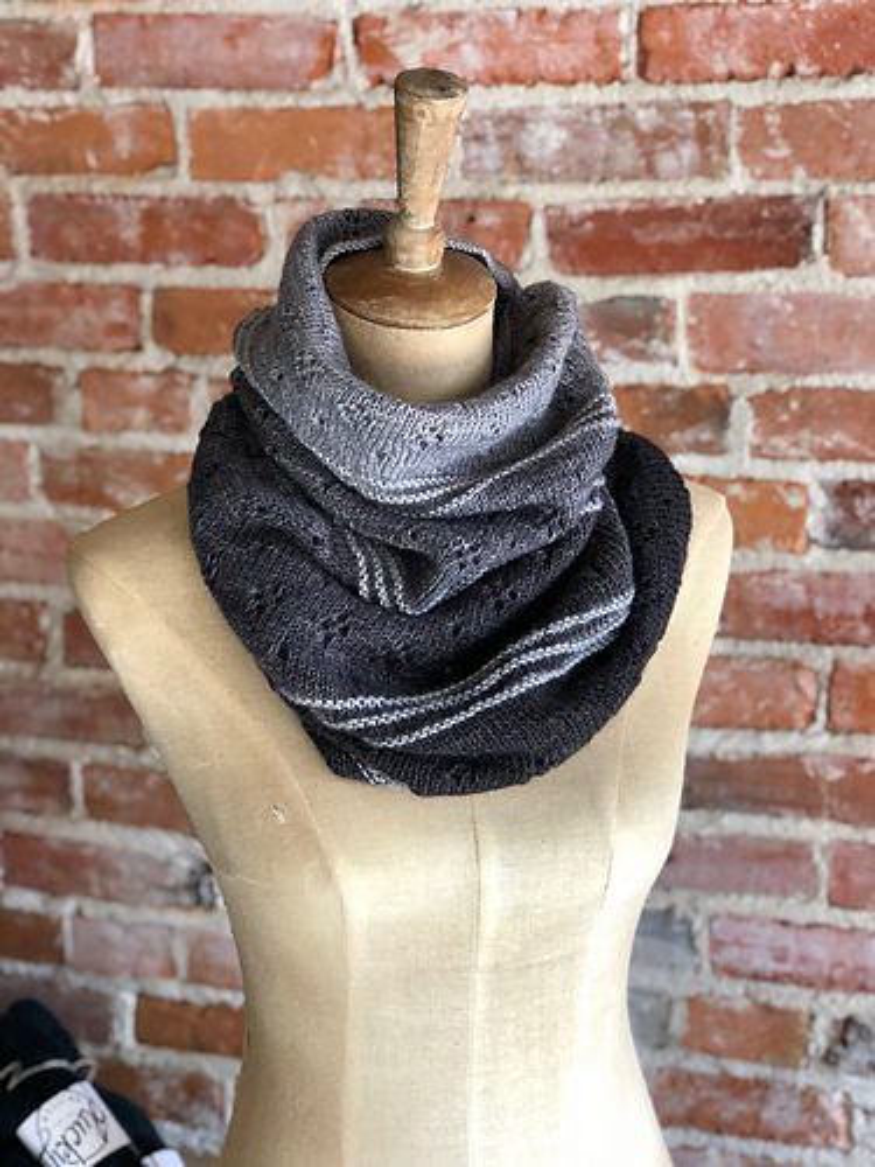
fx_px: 1753
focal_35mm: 52
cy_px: 584
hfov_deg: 28.0
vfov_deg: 36.8
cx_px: 438
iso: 80
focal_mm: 6
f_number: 2.4
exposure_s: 1/60
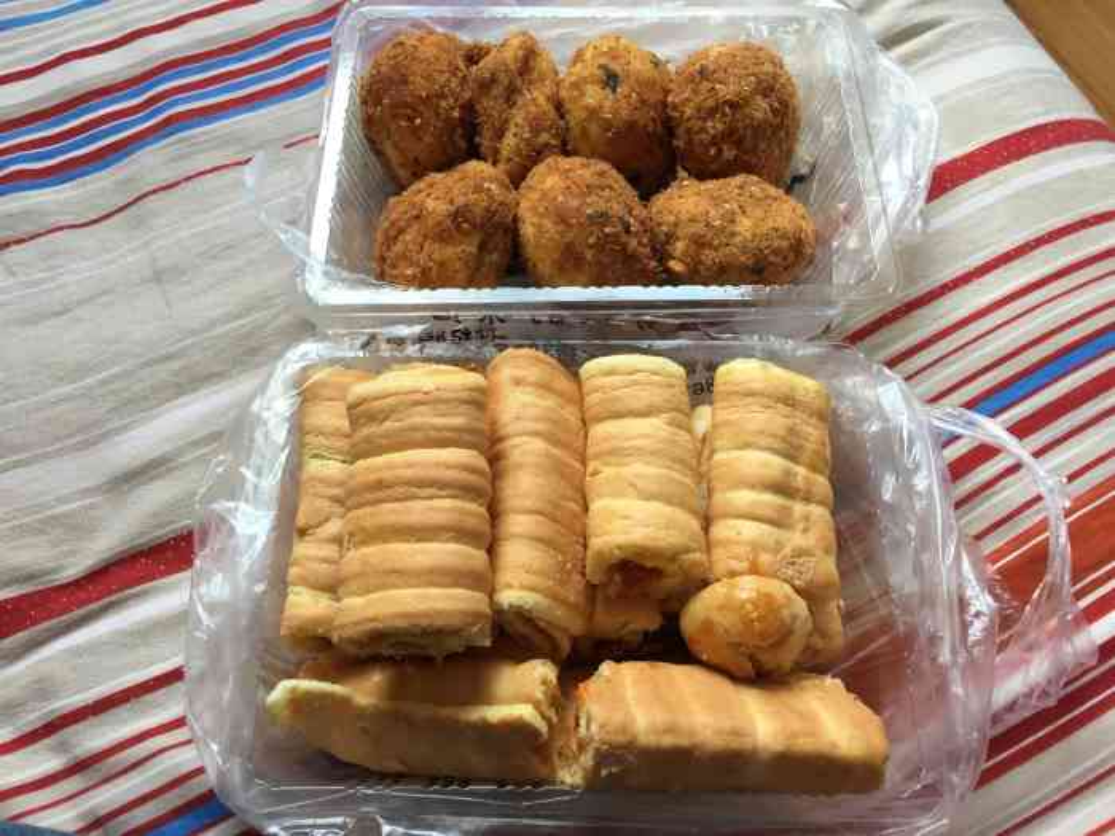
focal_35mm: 29
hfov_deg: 61.7
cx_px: 558
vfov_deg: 48.2
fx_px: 934
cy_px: 418
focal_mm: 4.15
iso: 32
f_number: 2.2
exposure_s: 1/33
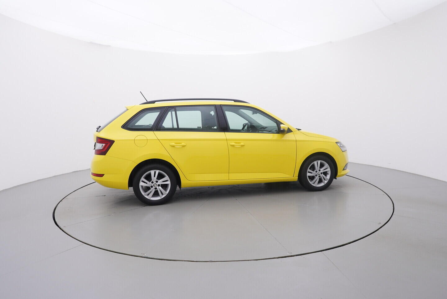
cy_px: 150
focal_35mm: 22
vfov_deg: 56.2
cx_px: 224
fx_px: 280
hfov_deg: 77.3
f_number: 5
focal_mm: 15
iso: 200
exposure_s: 1/80
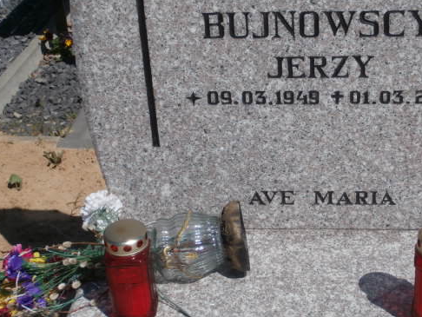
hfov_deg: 25.9
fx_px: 915
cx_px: 272
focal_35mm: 75
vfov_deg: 19.6
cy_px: 116
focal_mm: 10.11
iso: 100
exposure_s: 1/1250
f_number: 4.5
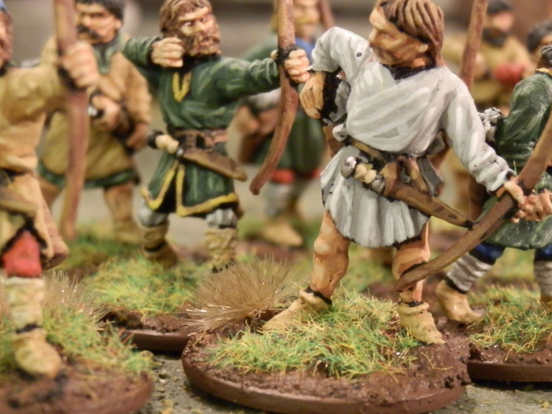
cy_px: 257
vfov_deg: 14.5
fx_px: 1627
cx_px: 351
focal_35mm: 102
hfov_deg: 19.2
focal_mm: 10.99
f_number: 3.7
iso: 320
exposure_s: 1/8
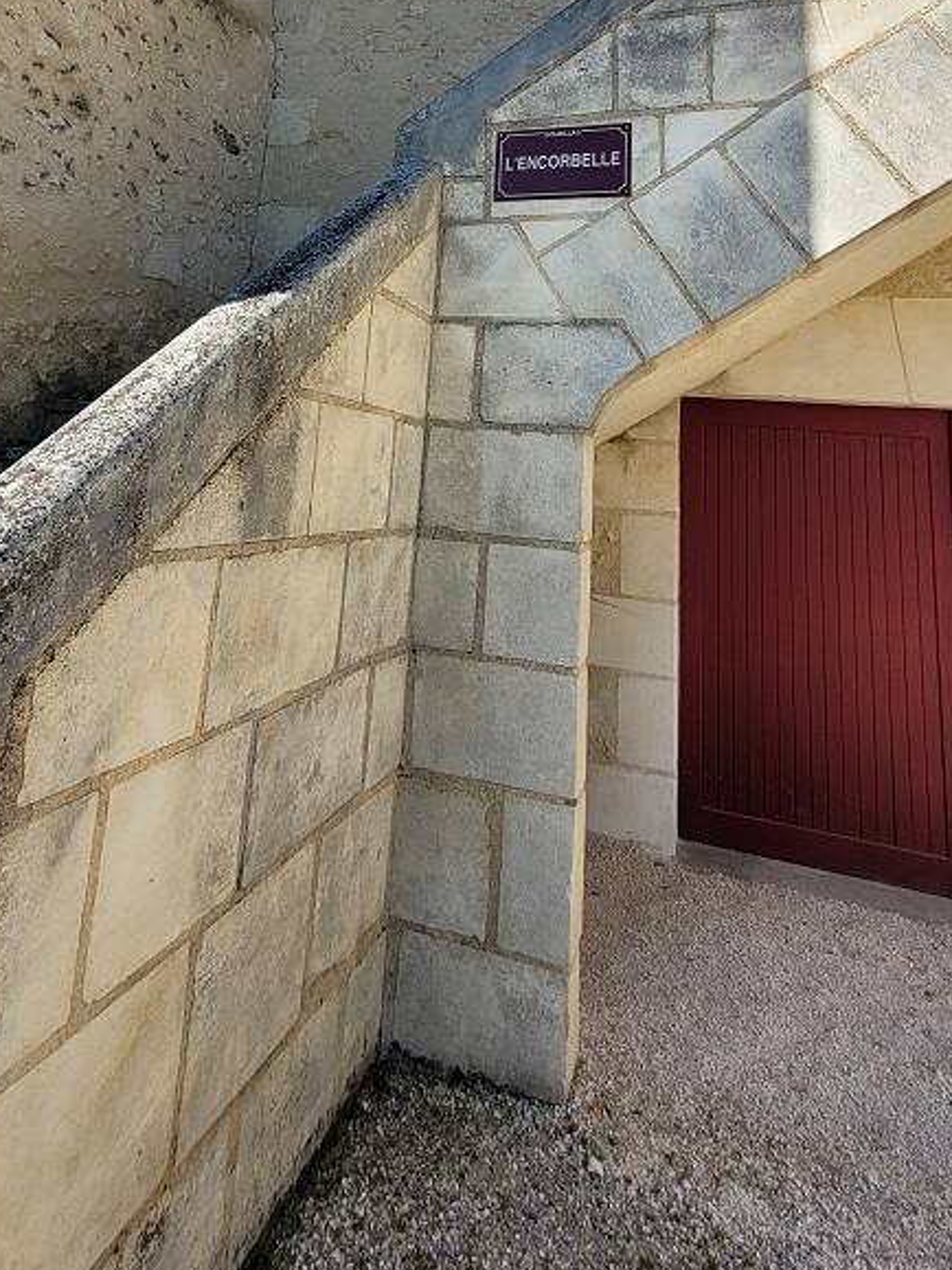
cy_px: 250
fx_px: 844
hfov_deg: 58.5
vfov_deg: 66.9
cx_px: 393
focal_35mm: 23
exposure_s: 1/936
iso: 40
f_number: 2.2
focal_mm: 1.74
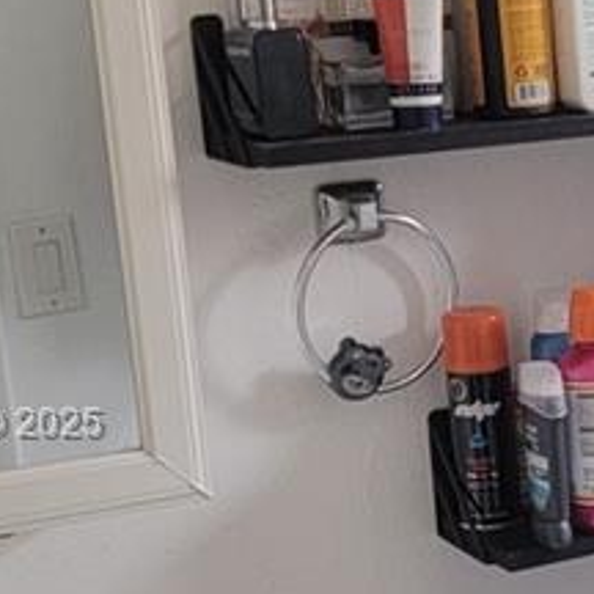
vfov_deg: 14.7
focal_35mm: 118
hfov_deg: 14.0
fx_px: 2291
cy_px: 426
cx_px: 830
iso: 250
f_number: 1.8
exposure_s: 1/60
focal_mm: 6.7
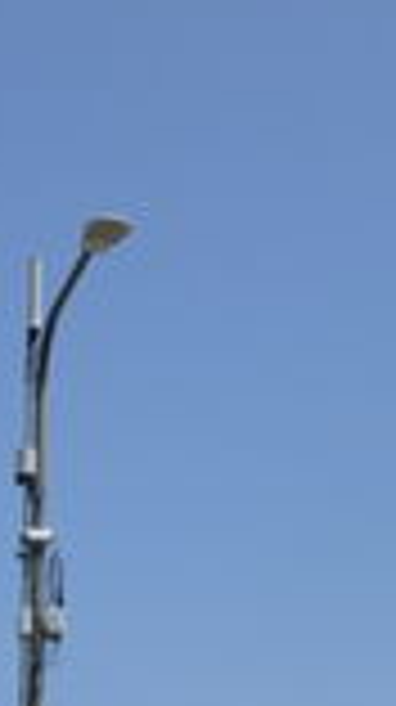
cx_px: 76
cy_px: 477
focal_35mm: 150
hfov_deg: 8.1
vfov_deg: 14.3
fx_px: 2808
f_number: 4.6
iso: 100
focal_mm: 9.7
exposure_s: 1/800
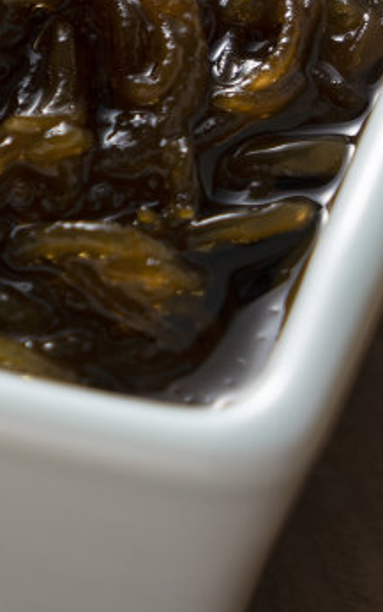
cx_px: -489
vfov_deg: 5.2
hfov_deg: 3.2
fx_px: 6744
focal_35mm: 404
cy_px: 117
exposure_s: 1/125
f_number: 6.3
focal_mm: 86
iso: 100
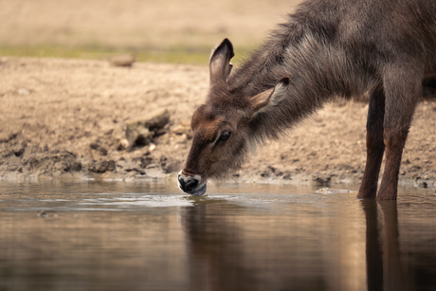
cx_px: 218
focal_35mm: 600
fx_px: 7269
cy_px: 146
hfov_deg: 3.4
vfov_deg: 2.3
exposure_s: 1/800
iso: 640
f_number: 6.3
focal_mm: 600
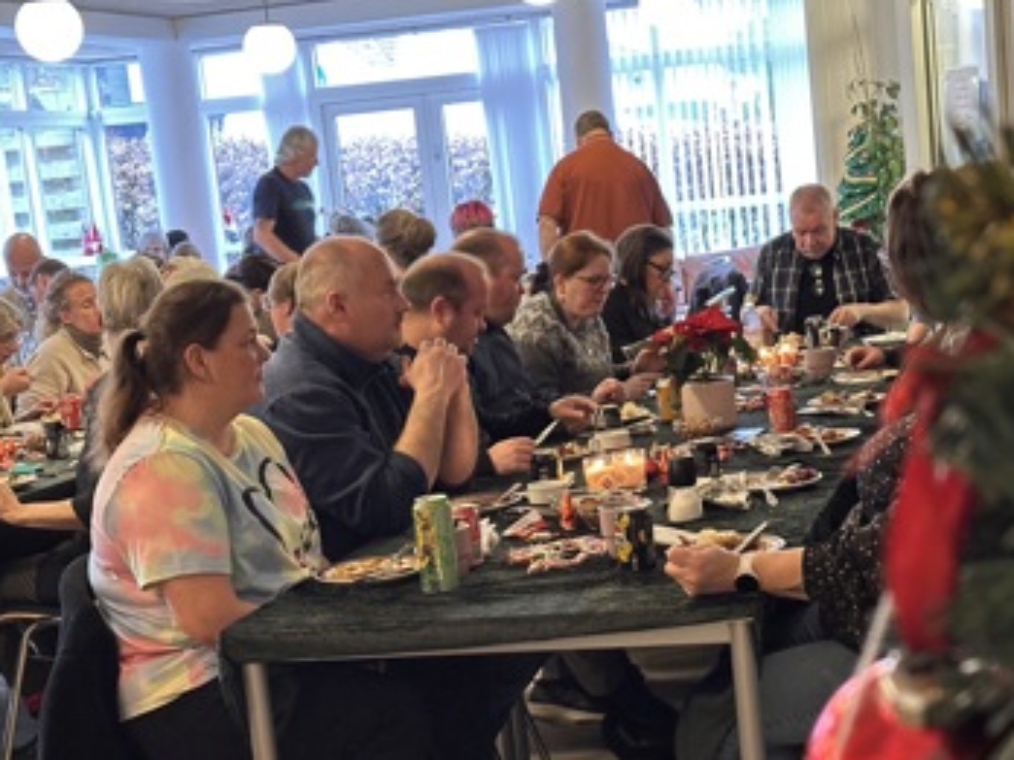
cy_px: 467
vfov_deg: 21.3
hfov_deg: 28.1
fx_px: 2021
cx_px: 609
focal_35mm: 69
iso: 500
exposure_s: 1/25
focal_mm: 6.86
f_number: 1.78
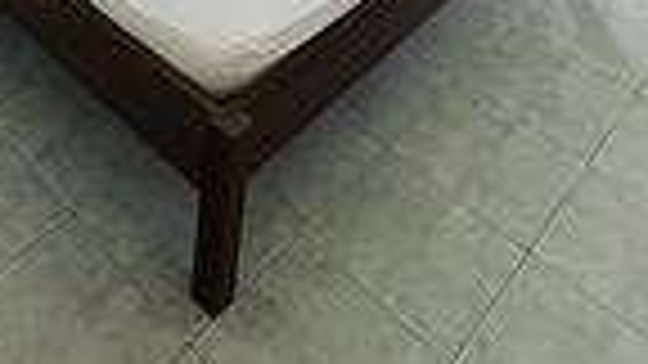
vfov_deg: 19.0
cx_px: 133
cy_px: -321
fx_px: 773
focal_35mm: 45
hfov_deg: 43.4
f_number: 1.8
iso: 40
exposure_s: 1/99
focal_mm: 1.57
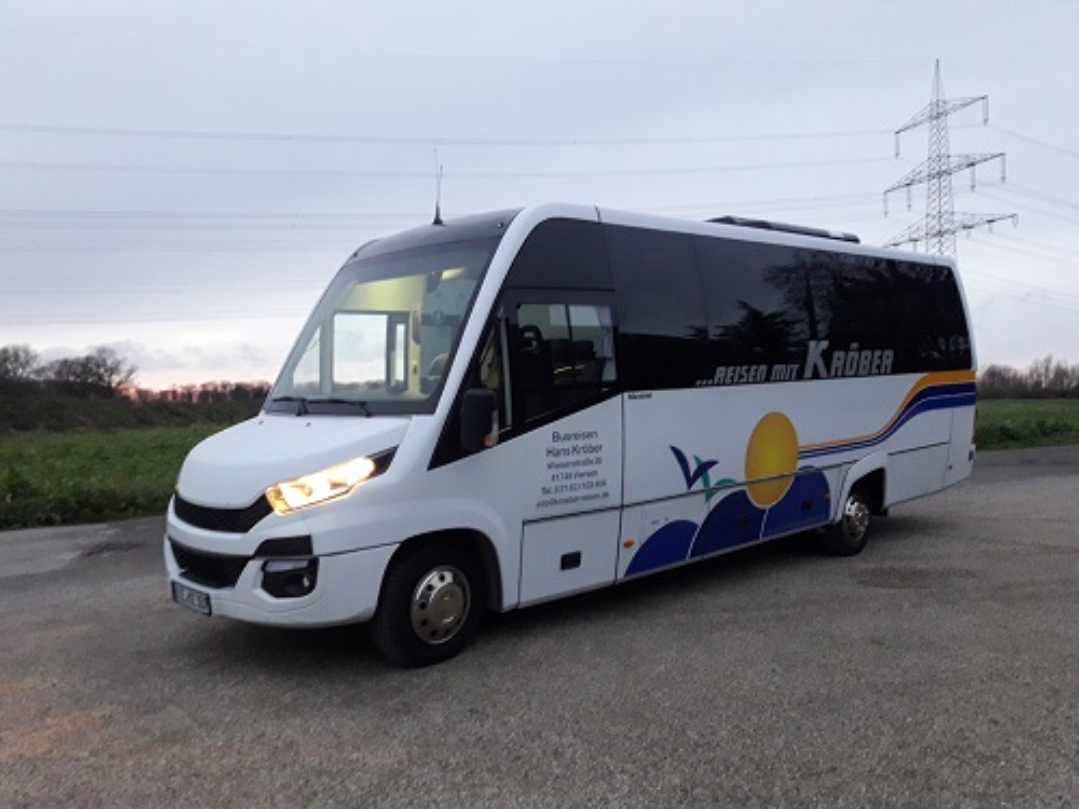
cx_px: 540
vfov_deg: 49.7
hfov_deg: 63.4
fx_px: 873
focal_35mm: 28
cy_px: 404
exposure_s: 1/17
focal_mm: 3.7
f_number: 1.9
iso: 250
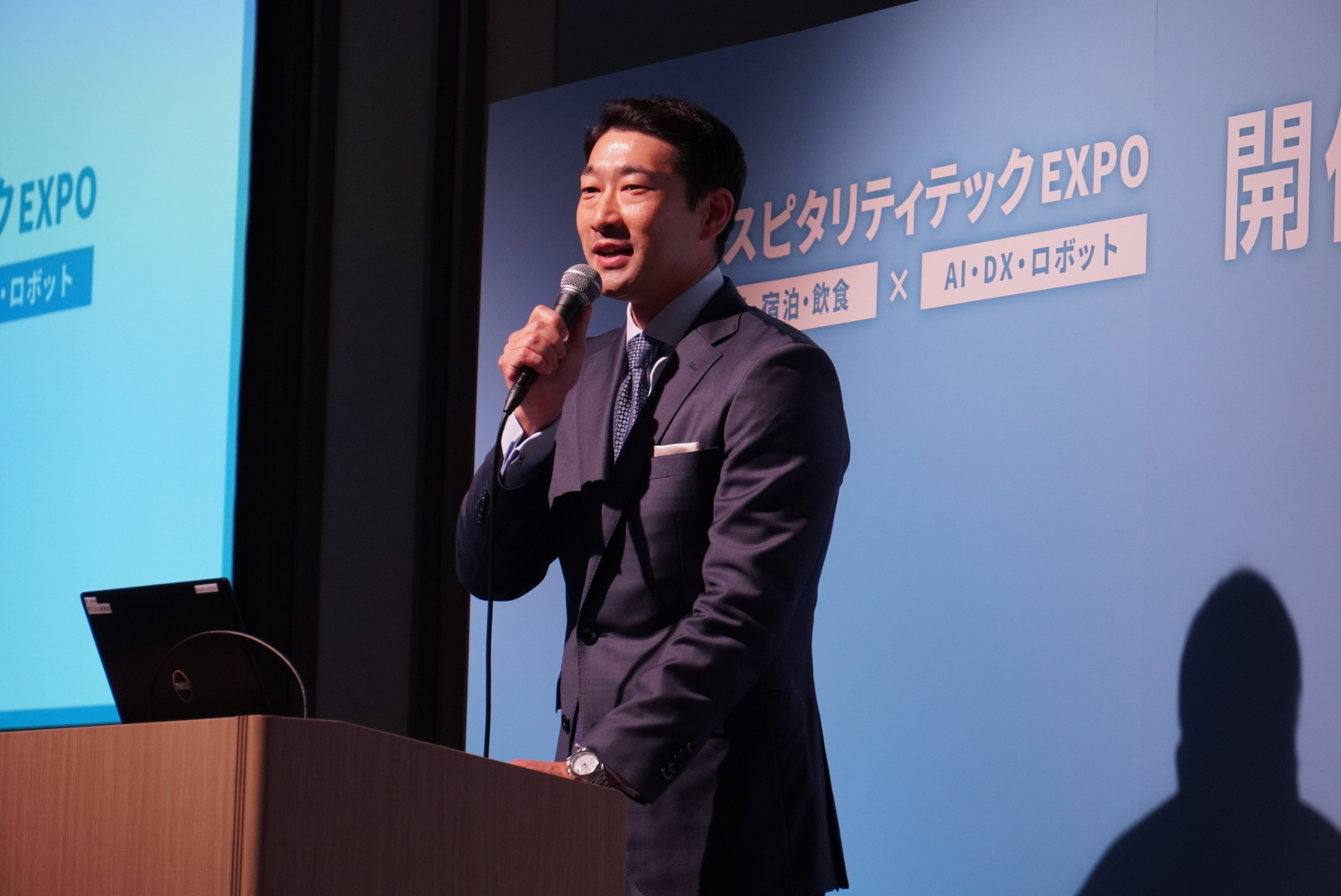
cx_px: 670
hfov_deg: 13.7
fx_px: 5591
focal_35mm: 150
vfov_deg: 9.2
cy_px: 448
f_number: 5.6
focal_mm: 100
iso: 800
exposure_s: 1/100
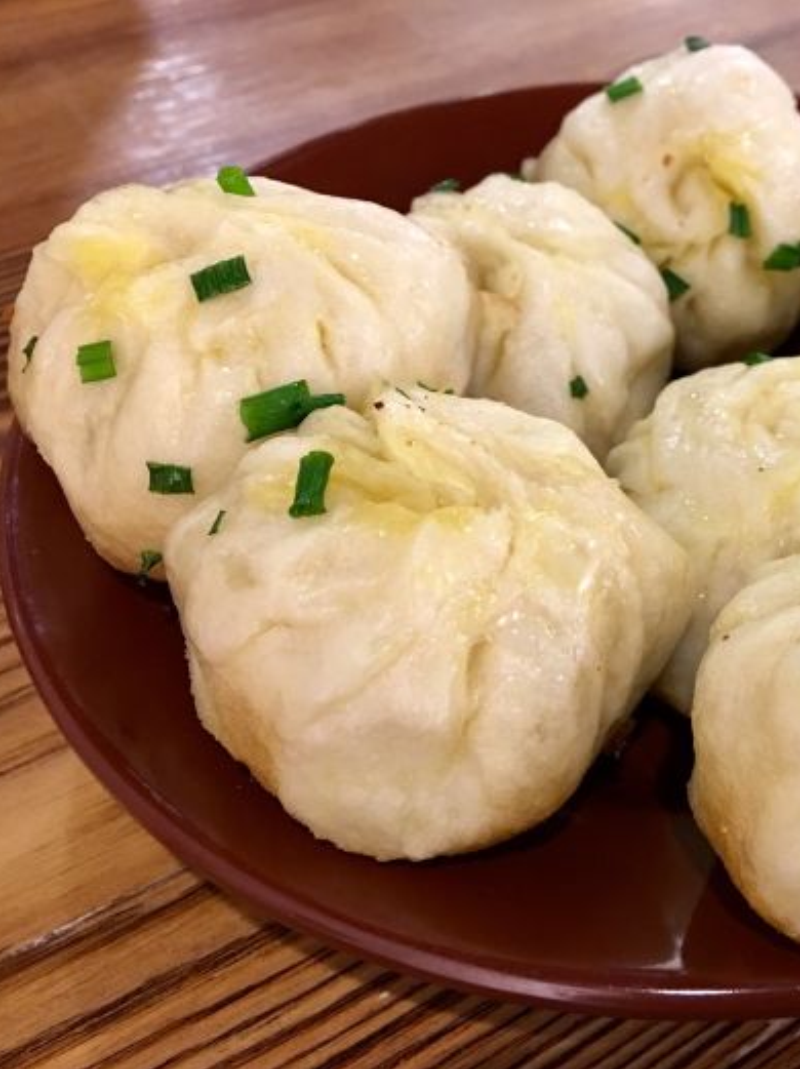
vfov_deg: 47.9
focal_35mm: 39
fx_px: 1203
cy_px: 537
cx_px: 671
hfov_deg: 35.3
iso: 100
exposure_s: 1/17
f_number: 2.2
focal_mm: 4.15
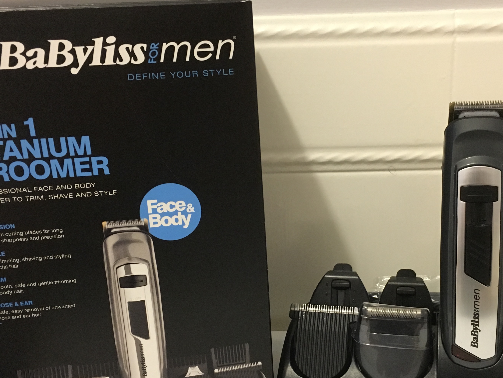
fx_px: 639
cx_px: 304
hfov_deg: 42.7
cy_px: 220
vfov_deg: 32.8
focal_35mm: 44
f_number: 2.2
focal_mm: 4.15
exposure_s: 1/25
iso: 200
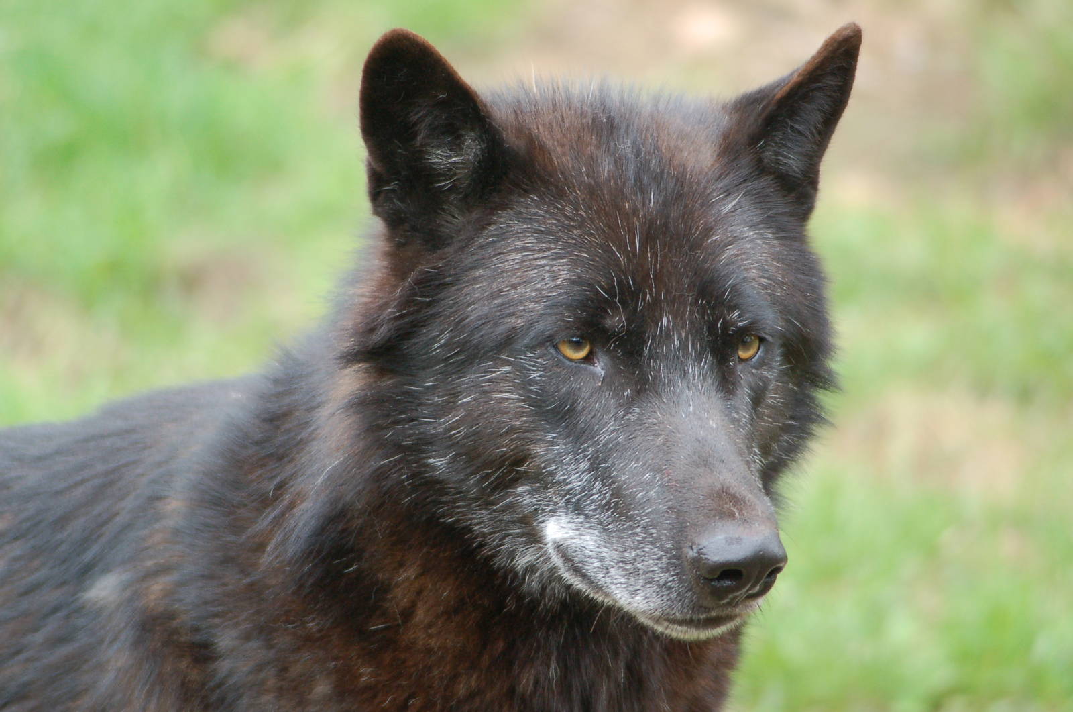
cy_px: 356
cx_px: 536
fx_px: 8703
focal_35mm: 292
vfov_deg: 4.7
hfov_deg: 7.1
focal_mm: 195
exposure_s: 1/160
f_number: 5.3
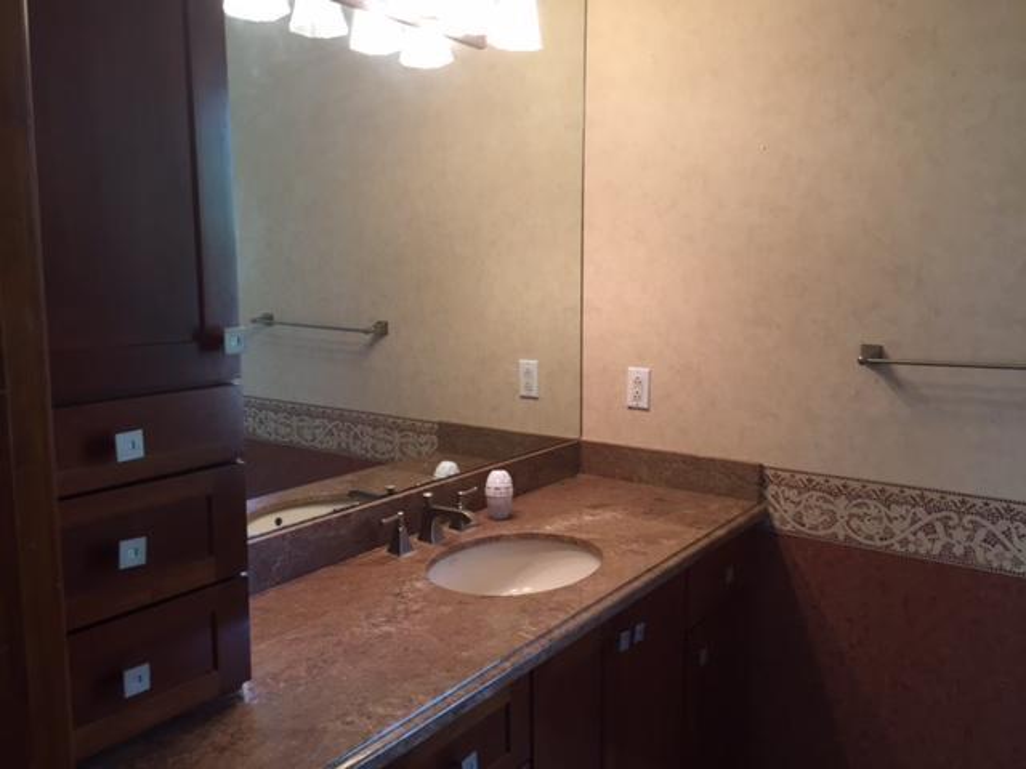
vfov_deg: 48.2
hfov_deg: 61.7
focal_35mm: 29
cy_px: 384
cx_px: 513
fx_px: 860
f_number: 2.2
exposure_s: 1/30
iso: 100
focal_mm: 4.15
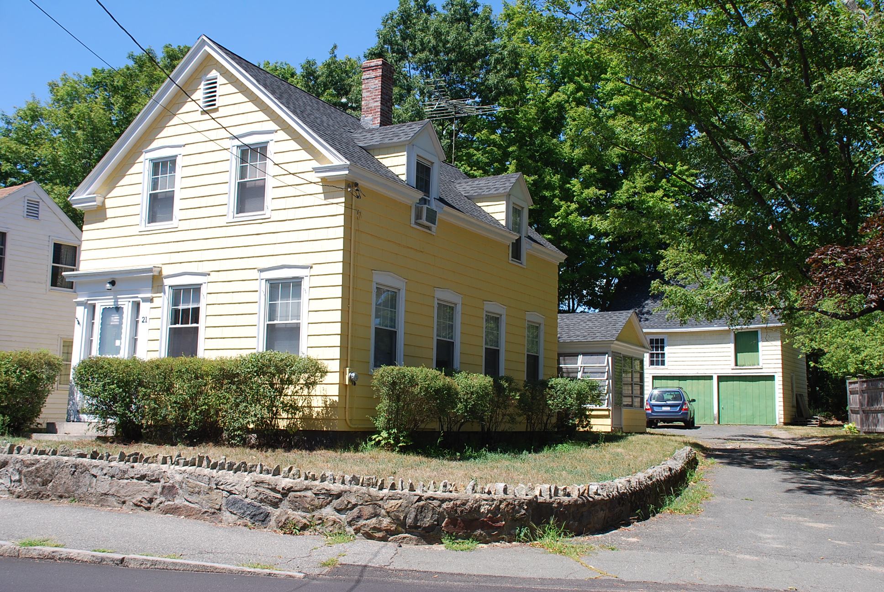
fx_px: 959
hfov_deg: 49.5
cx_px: 442
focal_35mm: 39
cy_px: 296
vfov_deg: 34.3
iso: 100
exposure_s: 1/200
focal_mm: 26
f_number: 8
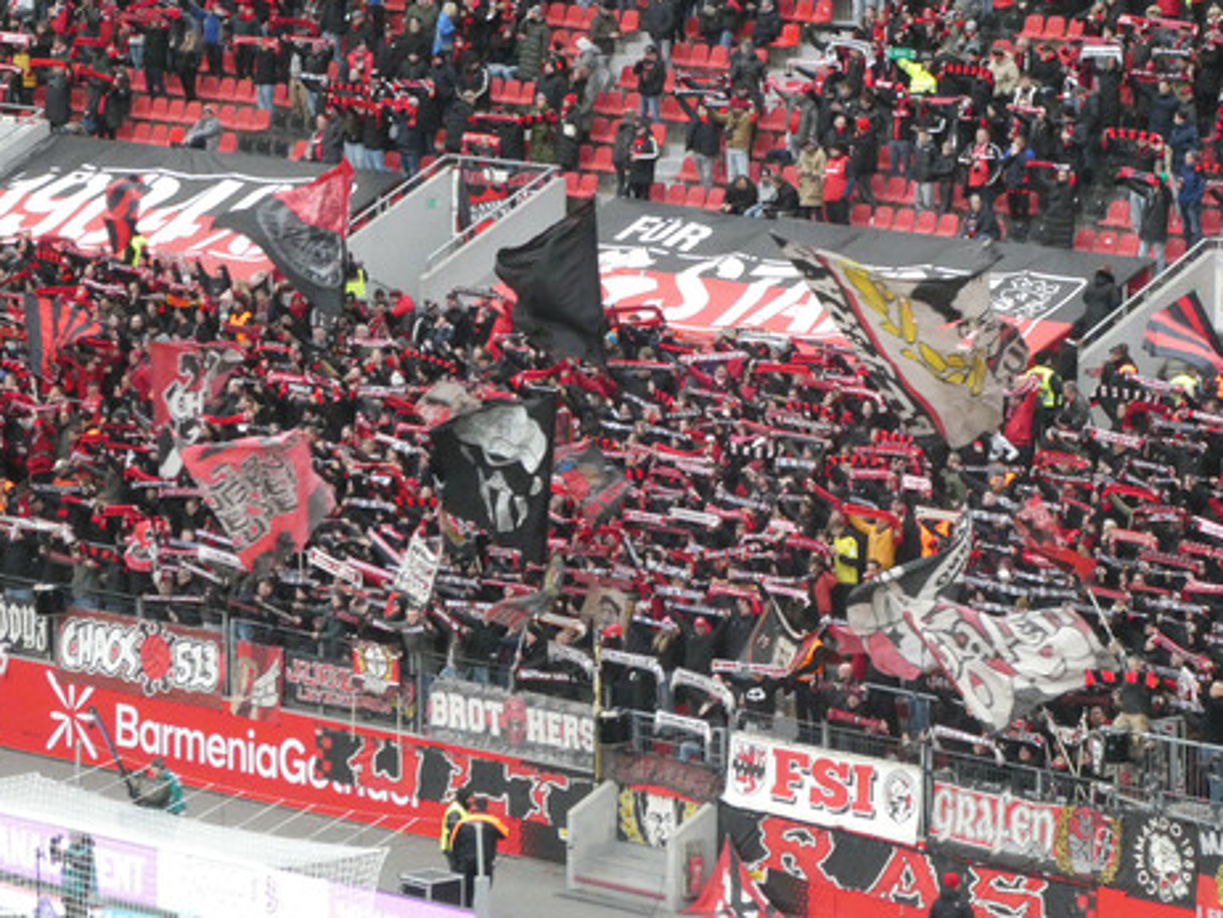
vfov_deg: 7.9
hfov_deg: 10.6
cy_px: 389
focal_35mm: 187
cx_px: 810
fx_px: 6610
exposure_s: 1/80
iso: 800
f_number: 5.3
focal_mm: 24.2
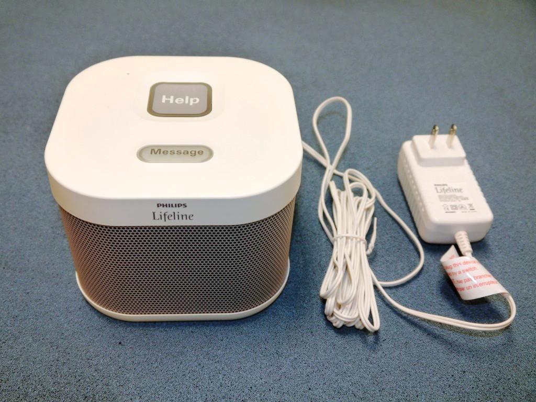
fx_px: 588
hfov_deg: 49.0
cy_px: 201
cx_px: 268
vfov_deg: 37.7
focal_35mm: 38
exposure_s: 1/60
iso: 400
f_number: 4.2
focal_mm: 19
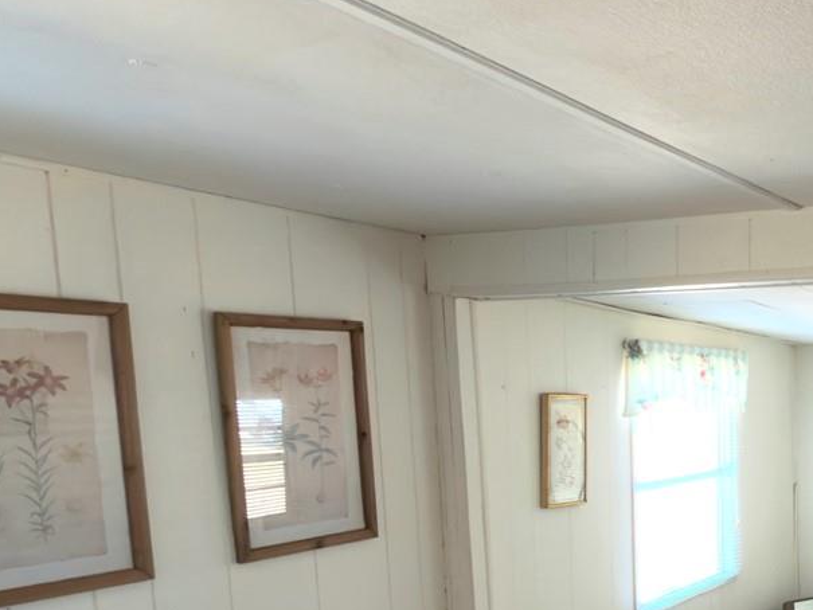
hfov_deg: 40.3
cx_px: 899
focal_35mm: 37
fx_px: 869
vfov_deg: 37.3
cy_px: 488
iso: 100
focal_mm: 2.22
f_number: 2.2
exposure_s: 1/30
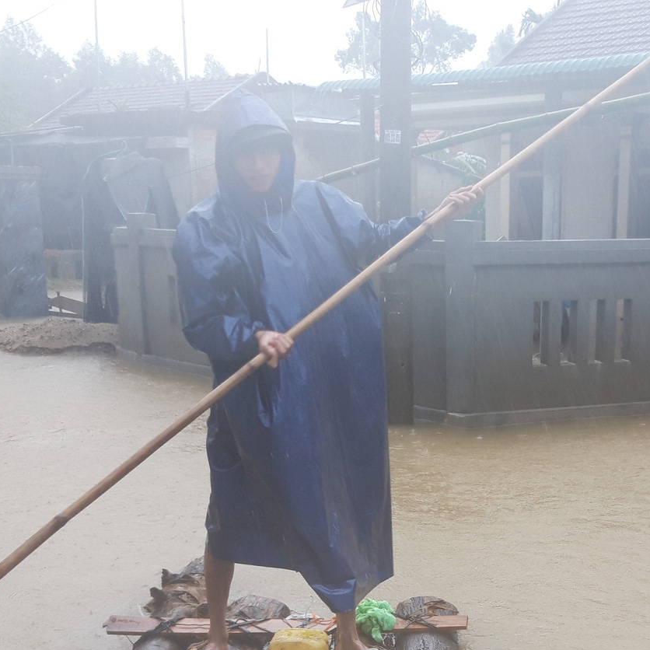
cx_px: 471
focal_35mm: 55
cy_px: 520
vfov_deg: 30.3
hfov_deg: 30.7
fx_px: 1168
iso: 50
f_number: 1.7
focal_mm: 3.93
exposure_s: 1/100
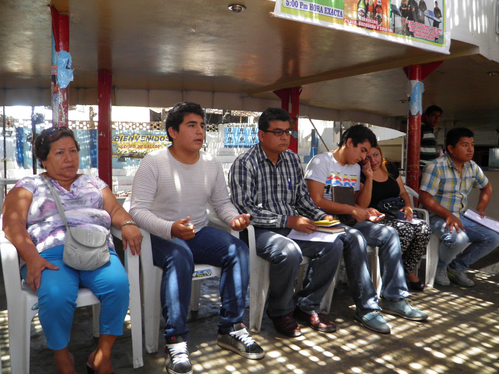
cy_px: 187
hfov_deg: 63.4
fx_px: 404
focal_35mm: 28
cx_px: 250
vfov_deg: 49.7
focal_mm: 4.9
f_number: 2.8
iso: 100
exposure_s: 1/40
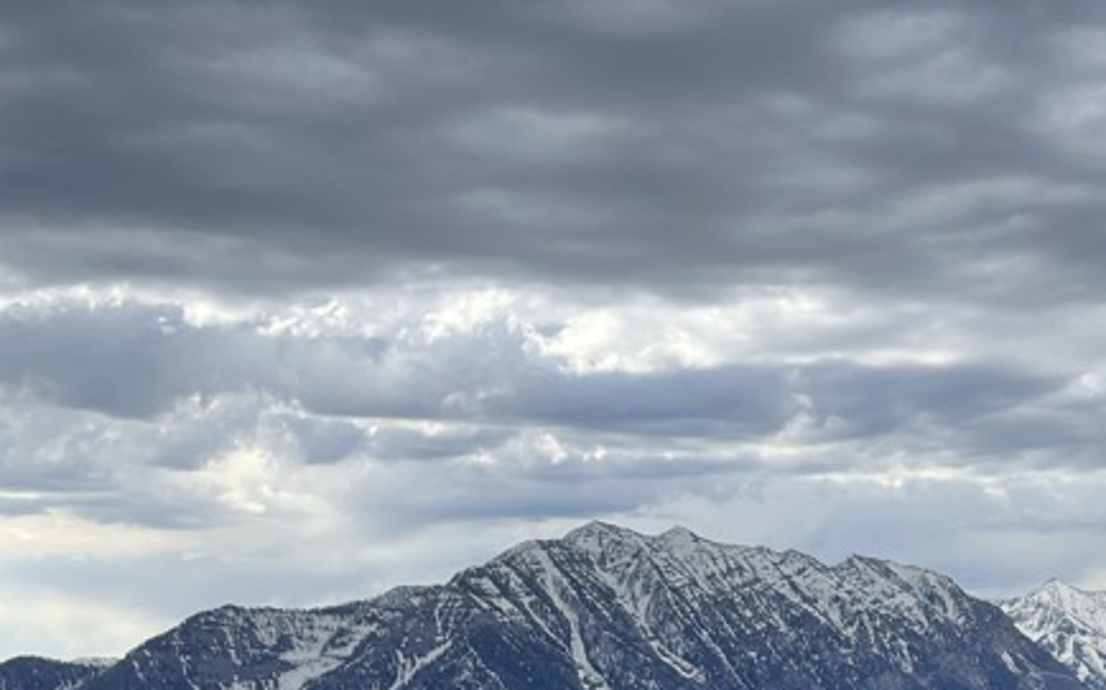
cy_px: 810
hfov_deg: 29.7
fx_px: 1959
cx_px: 1070
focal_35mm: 65
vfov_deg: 19.0
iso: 50
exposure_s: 1/1558
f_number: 1.6
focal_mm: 5.1
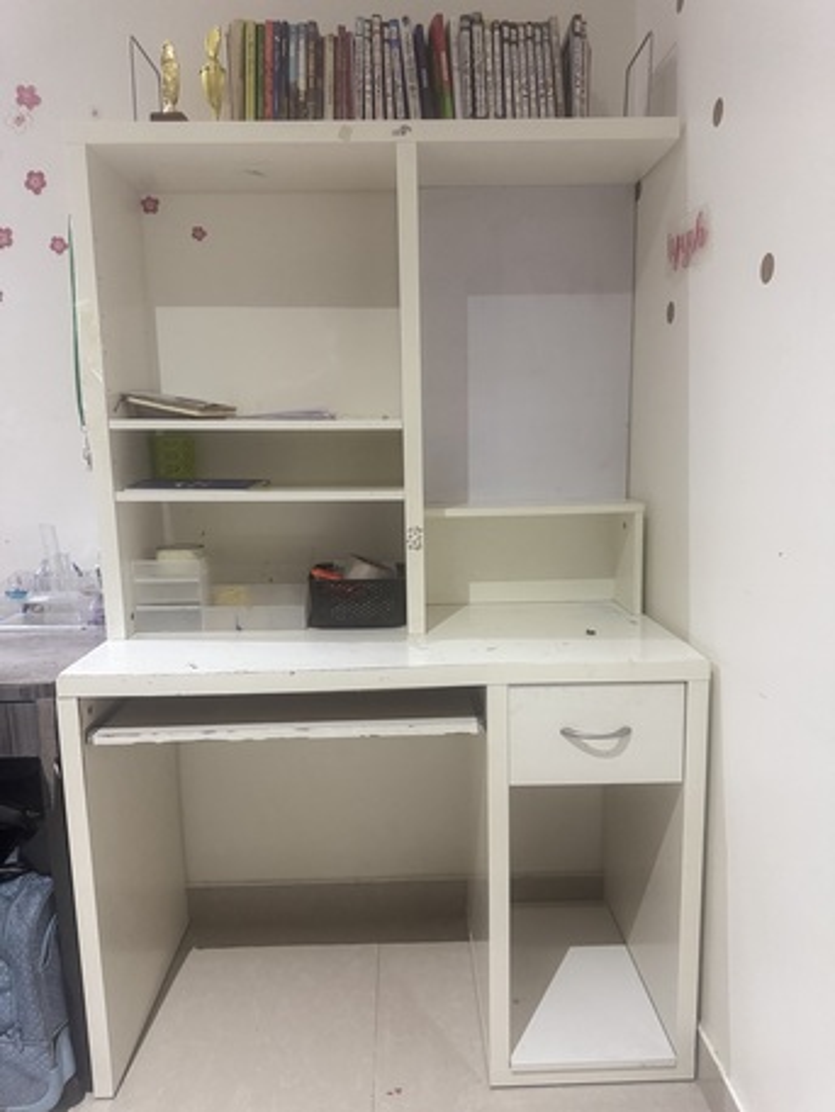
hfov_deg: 56.8
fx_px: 772
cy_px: 556
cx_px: 418
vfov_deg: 71.6
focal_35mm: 24
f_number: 1.78
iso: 800
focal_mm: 6.76
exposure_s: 1/60
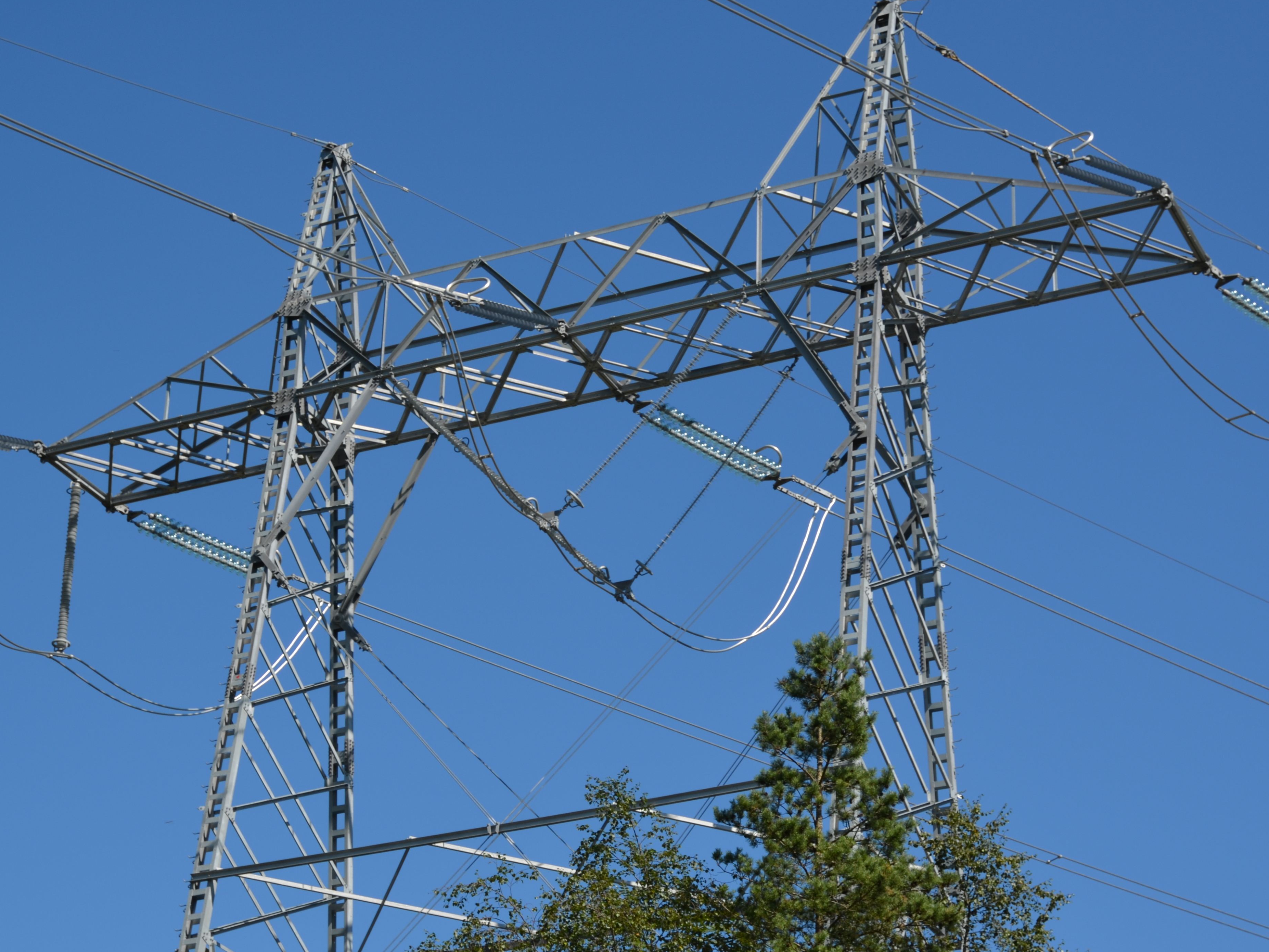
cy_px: 517
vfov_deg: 16.8
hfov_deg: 22.3
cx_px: 655
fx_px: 3226
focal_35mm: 88
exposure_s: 1/320
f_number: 9
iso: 100
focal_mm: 46
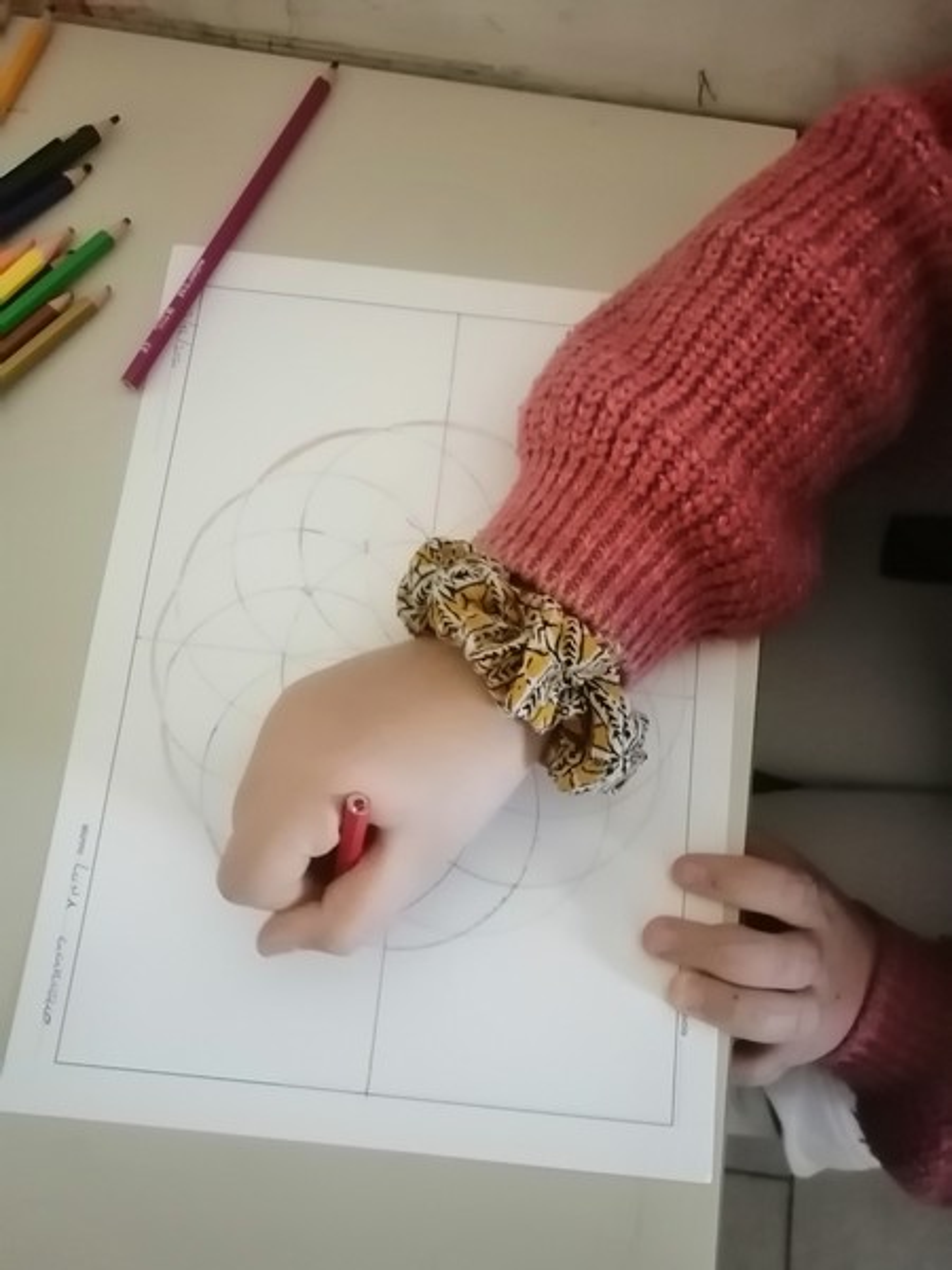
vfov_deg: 67.3
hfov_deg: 53.1
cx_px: 476
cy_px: 635
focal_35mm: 26
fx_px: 953
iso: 800
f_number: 1.8
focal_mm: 3.62
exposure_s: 1/25
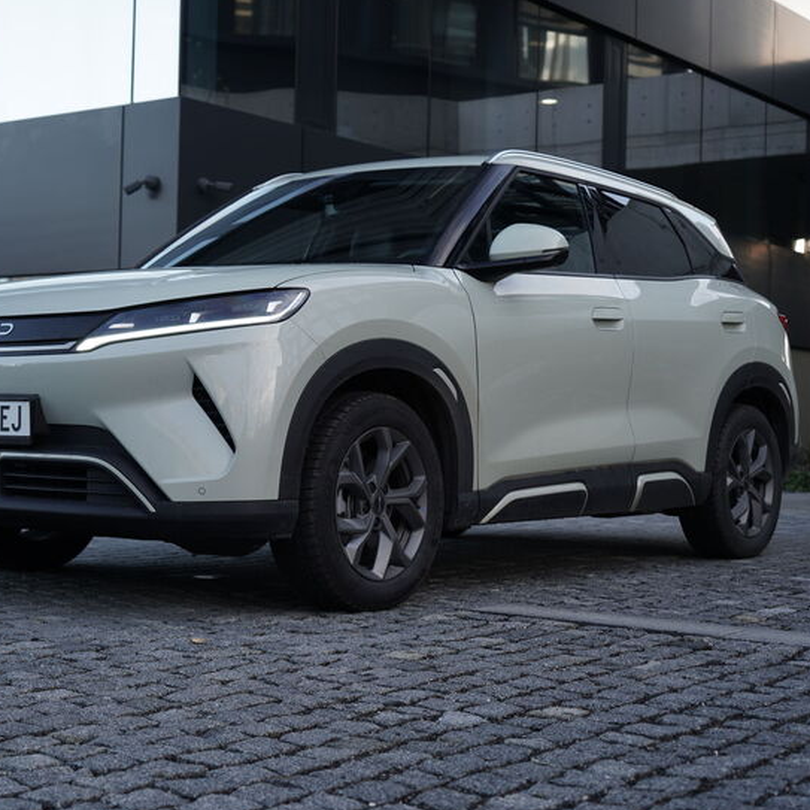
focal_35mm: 57
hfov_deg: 29.9
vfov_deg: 30.0
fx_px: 1509
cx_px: 310
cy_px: 406
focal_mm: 44
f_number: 4
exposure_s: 1/160
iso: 200
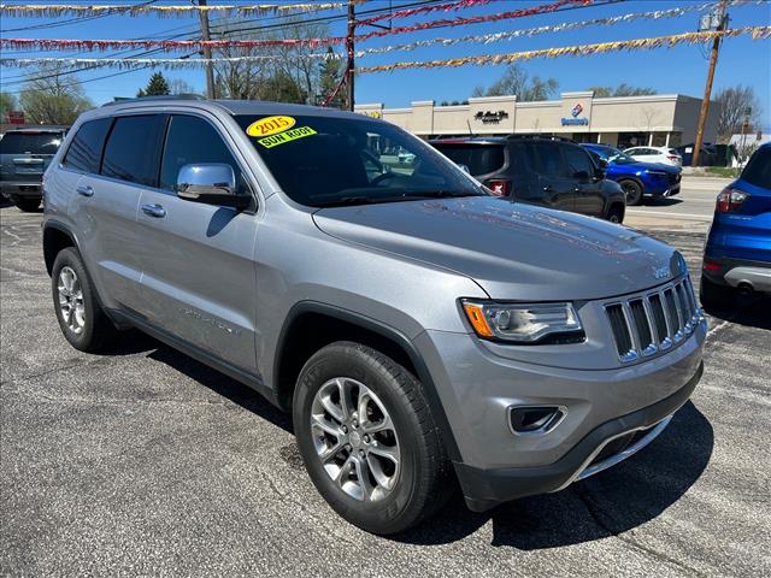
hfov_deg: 67.3
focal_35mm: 26
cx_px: 386
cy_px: 289
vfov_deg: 53.1
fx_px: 579
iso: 50
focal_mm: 5.7
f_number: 1.5
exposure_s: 1/4274
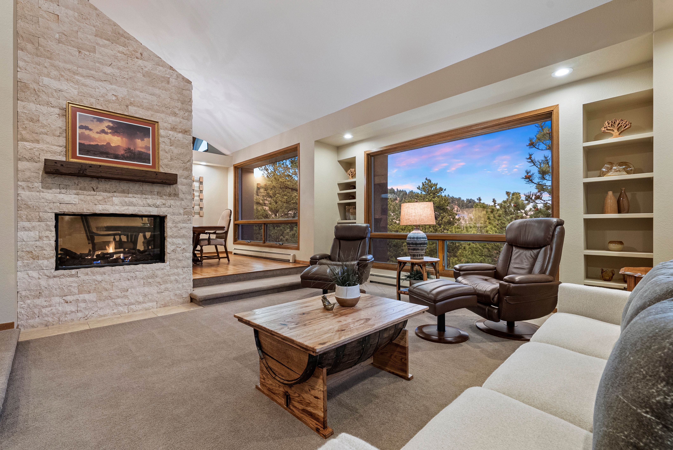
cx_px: 336
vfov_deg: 73.8
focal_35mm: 16
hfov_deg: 96.7
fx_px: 299
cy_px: 225
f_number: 8
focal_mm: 16
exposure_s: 1/5
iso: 1600
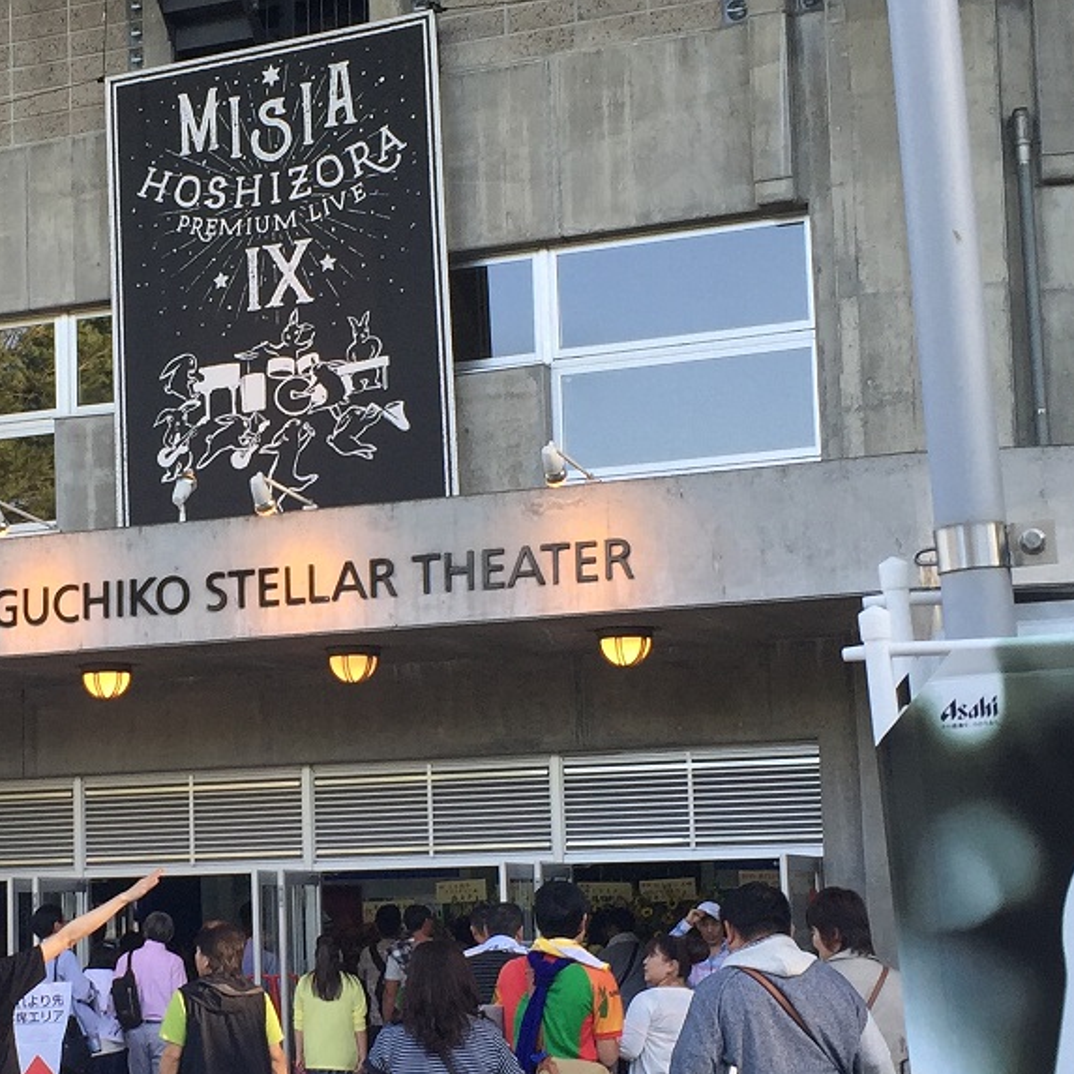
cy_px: 611
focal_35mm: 73
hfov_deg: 23.2
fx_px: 2562
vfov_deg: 23.7
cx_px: 150
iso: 32
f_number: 2.2
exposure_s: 1/120
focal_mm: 4.15
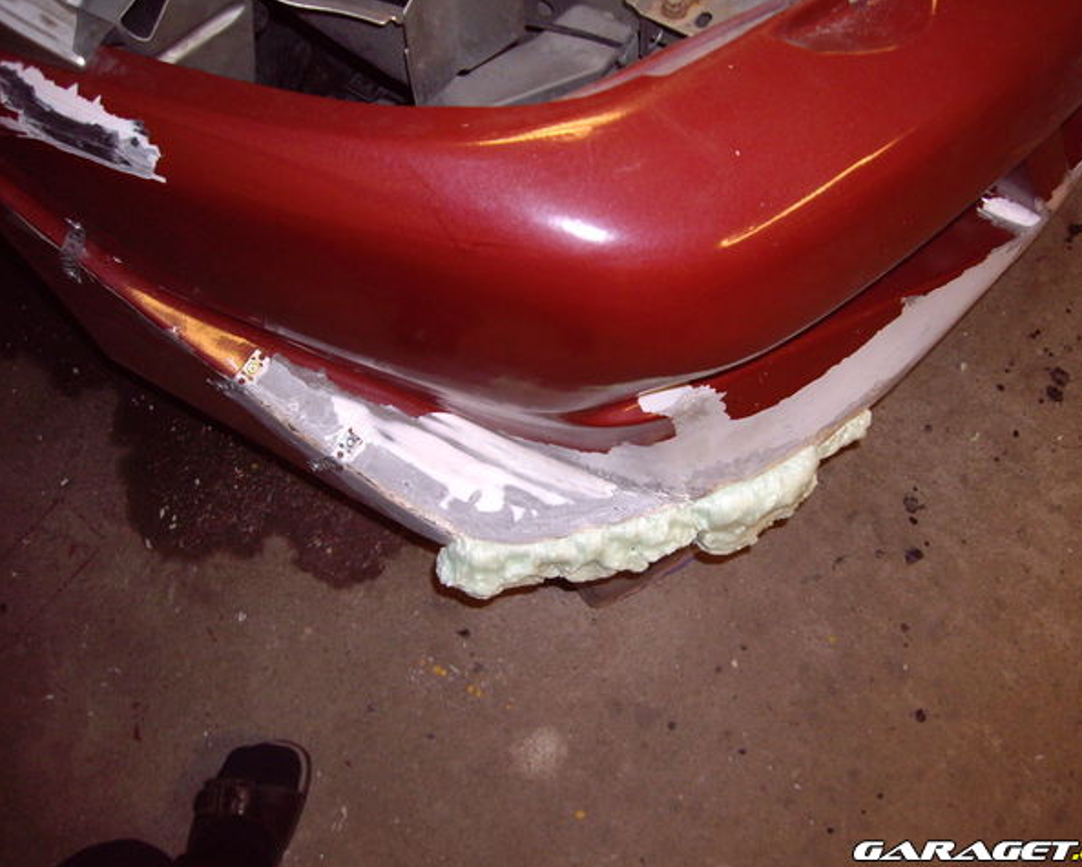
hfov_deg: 45.7
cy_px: 431
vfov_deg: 37.4
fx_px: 1282
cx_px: 582
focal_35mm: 40
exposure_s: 1/40
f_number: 2.7
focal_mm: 6.2
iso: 200
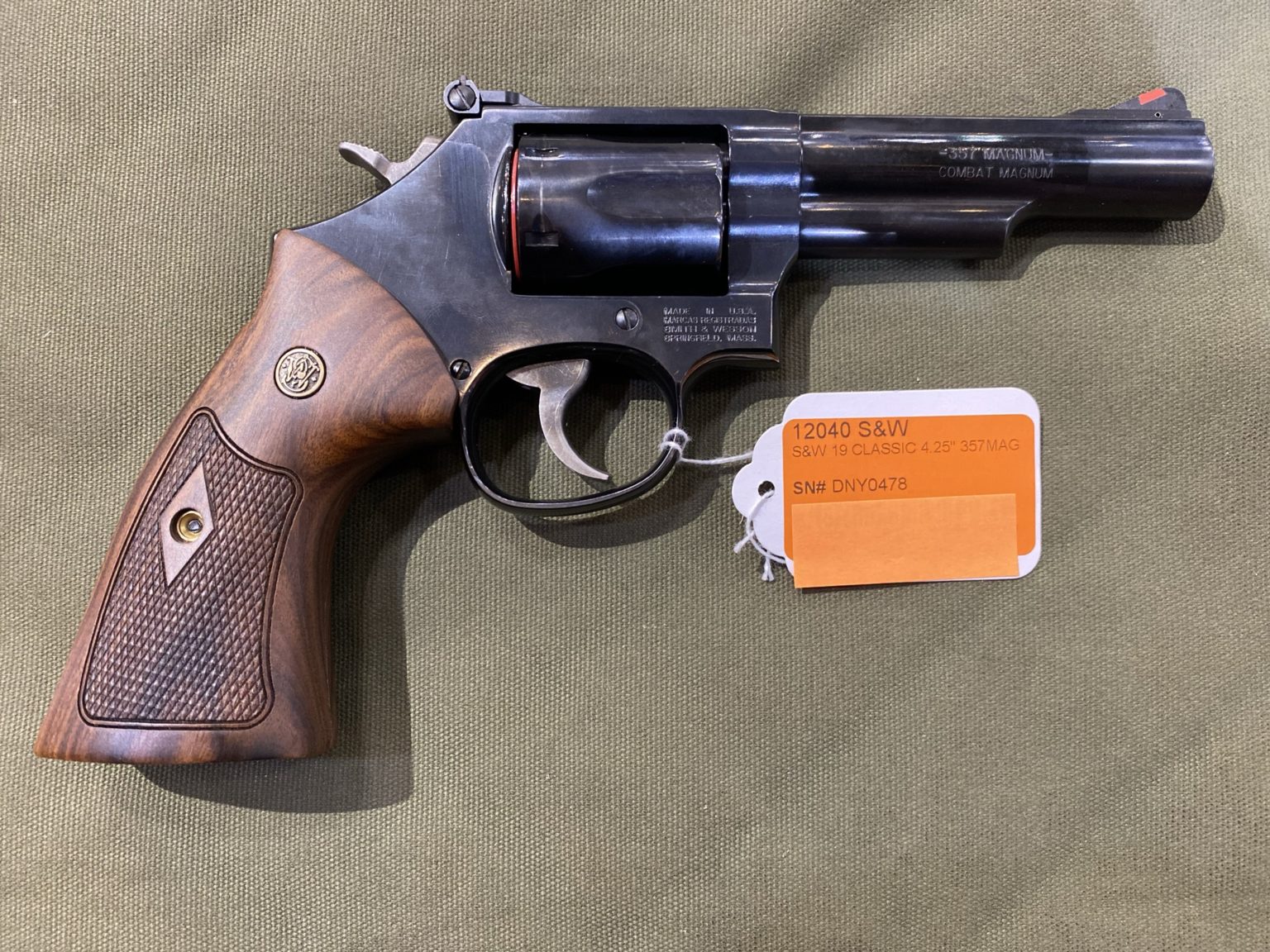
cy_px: 476
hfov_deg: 67.3
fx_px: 954
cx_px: 635
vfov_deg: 53.1
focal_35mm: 26
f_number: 1.8
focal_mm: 4.25
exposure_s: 1/40
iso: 320
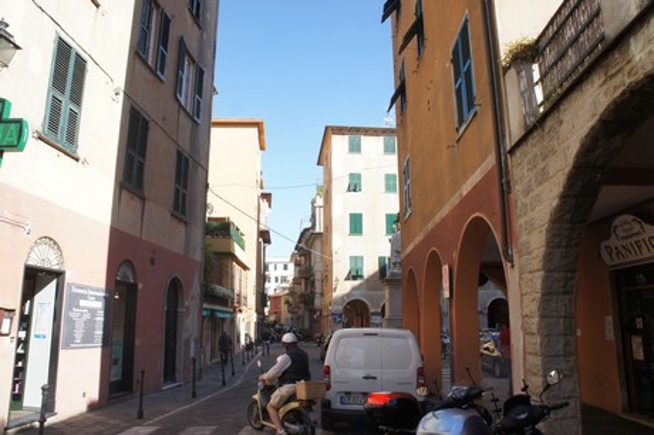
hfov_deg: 67.4
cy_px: 218
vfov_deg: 47.9
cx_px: 327
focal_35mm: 27
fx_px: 490
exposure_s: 1/250
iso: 250
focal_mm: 18
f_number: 7.1
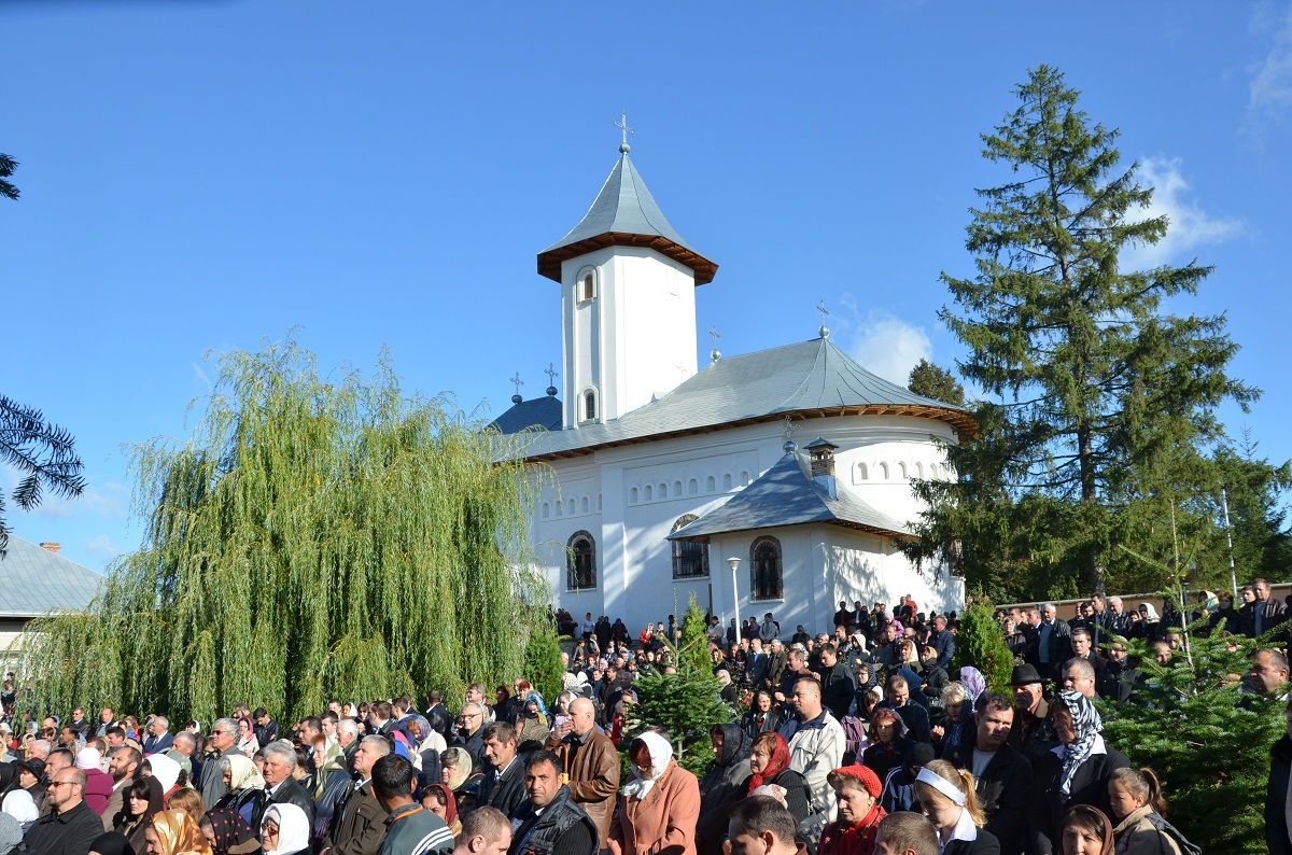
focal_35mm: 32
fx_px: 1128
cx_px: 646
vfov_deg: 41.5
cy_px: 428
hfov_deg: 59.6
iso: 320
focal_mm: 21
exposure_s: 1/400
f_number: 10
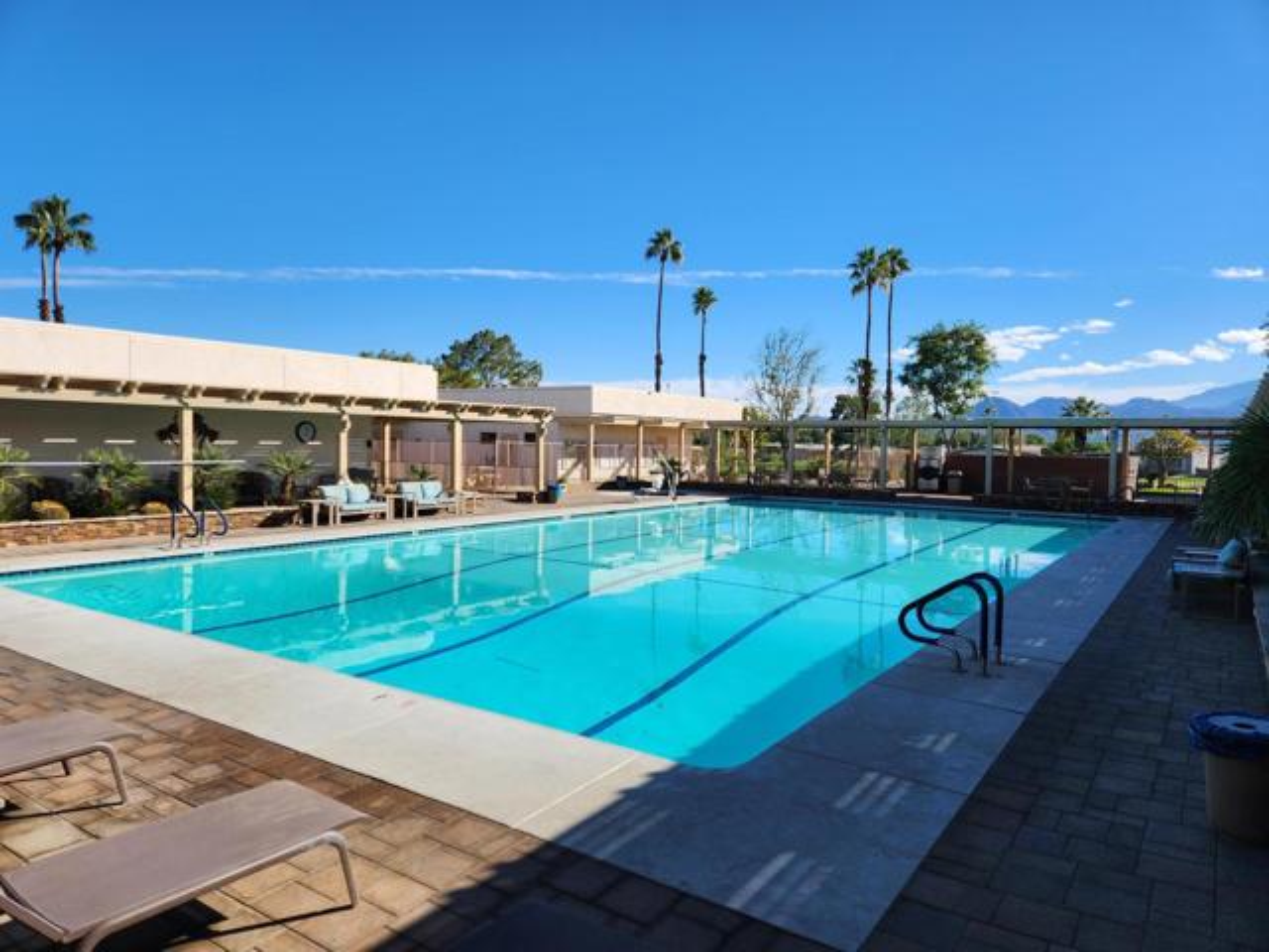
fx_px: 843
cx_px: 634
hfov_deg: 73.9
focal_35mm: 23
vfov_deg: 58.9
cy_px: 476
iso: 20
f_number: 1.8
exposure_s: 1/1765
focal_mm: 5.4
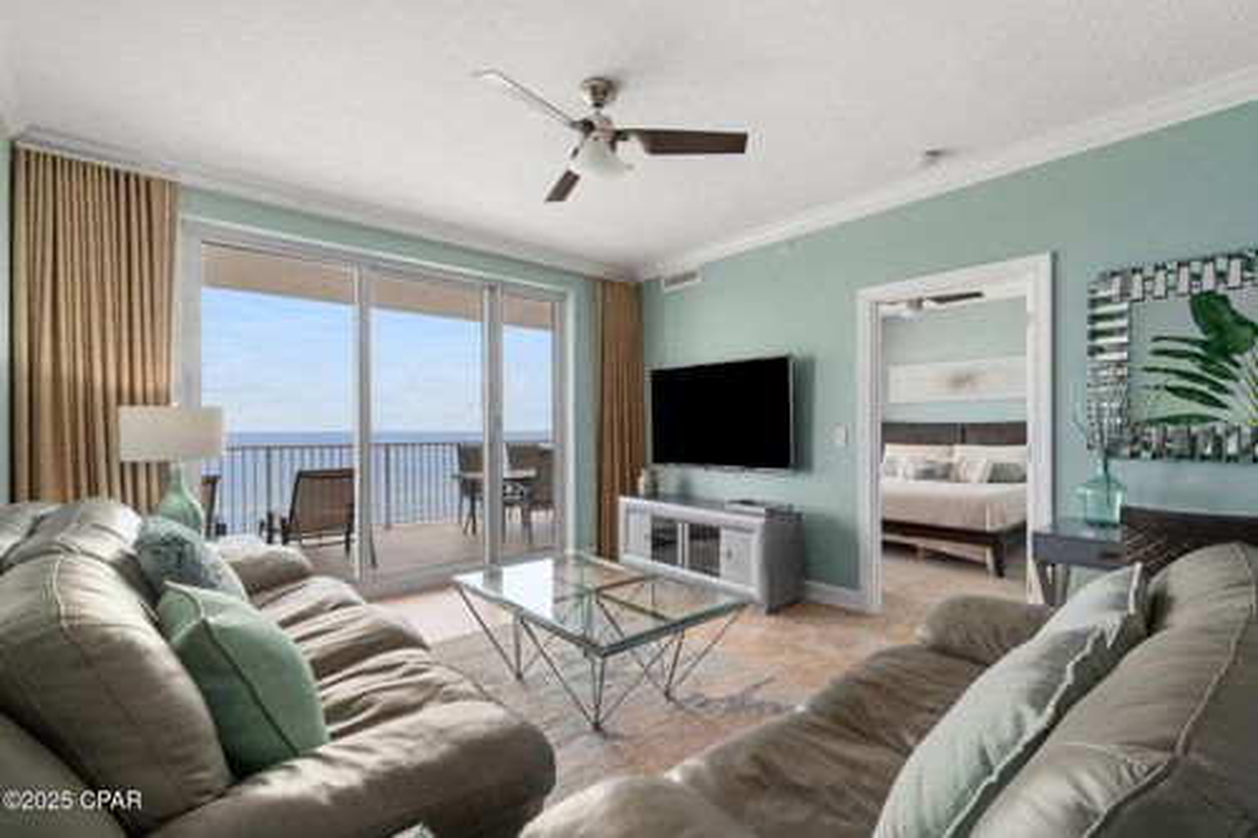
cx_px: 629
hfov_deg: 100.4
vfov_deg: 77.3
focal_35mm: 15
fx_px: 524
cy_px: 419
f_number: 8
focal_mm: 10
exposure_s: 1/13
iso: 800
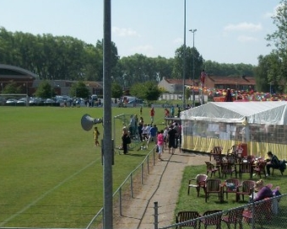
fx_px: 586
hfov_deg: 27.2
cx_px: 207
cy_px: 129
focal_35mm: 69
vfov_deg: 22.2
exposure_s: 1/200
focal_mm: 7.1
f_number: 9.9
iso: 80
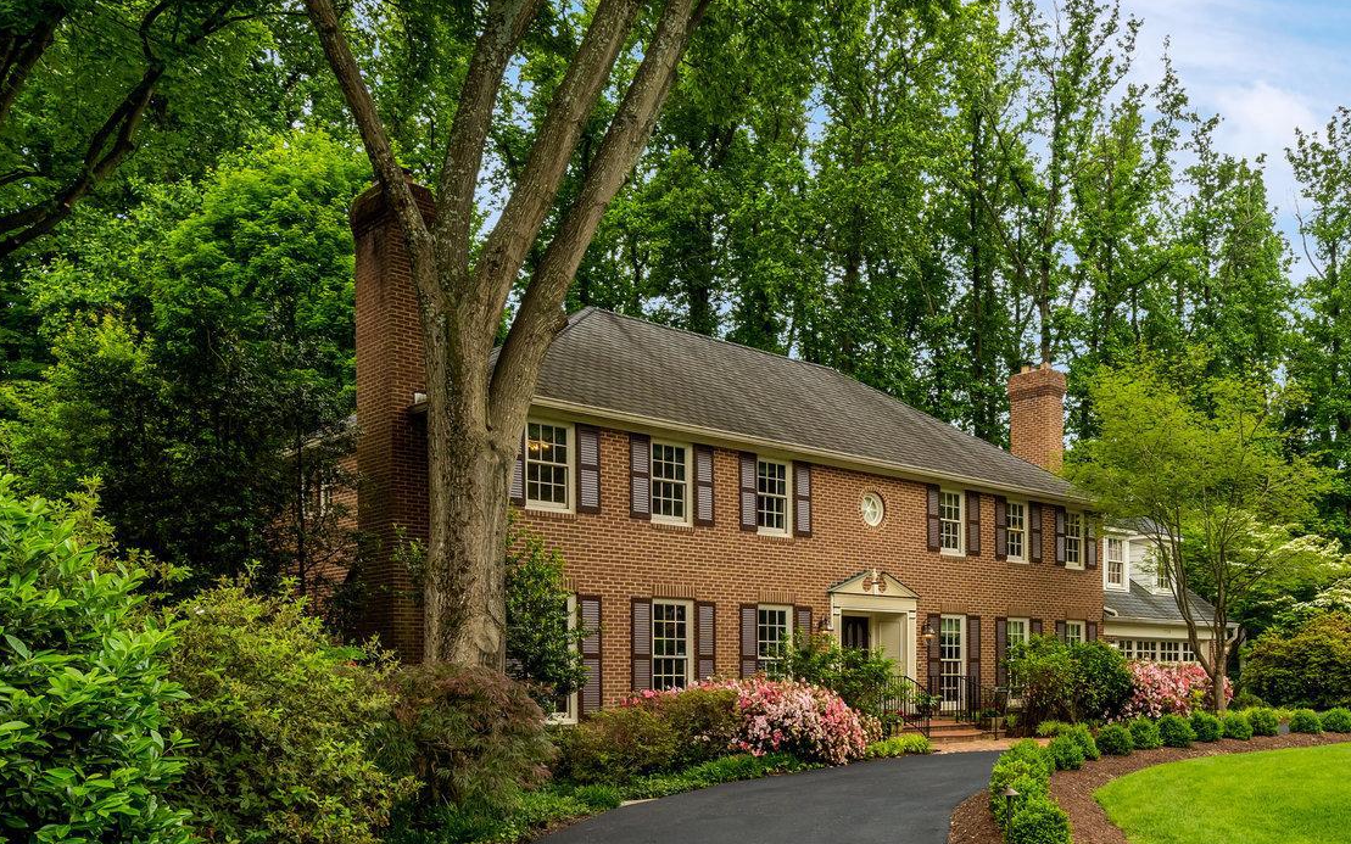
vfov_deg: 37.8
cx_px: 922
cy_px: 691
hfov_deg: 58.1
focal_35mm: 32
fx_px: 1178
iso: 1250
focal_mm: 17
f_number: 7.1
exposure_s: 1/200
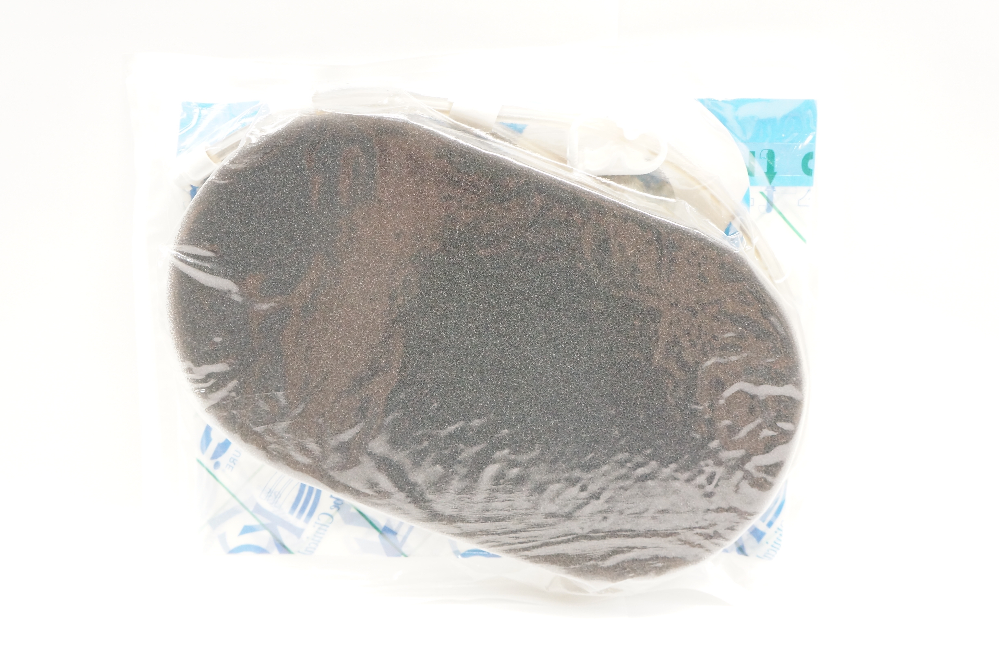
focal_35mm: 33
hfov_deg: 57.3
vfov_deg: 39.9
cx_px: 500
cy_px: 332
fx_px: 915
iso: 3200
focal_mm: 22
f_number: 6.3
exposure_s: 1/160
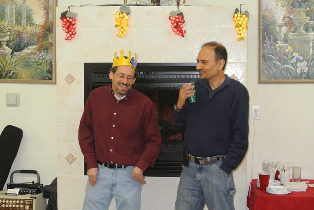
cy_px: 105
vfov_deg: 19.8
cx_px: 157
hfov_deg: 29.2
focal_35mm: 69
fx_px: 602
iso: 800
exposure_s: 1/60
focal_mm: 25.9
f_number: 5.3
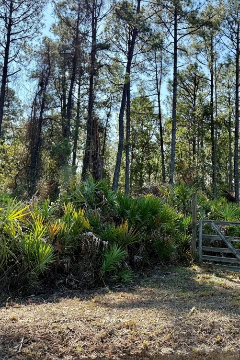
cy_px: 177
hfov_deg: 37.5
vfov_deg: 55.8
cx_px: 192
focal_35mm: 34
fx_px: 340
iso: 100
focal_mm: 6.76
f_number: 1.78
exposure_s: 1/2525
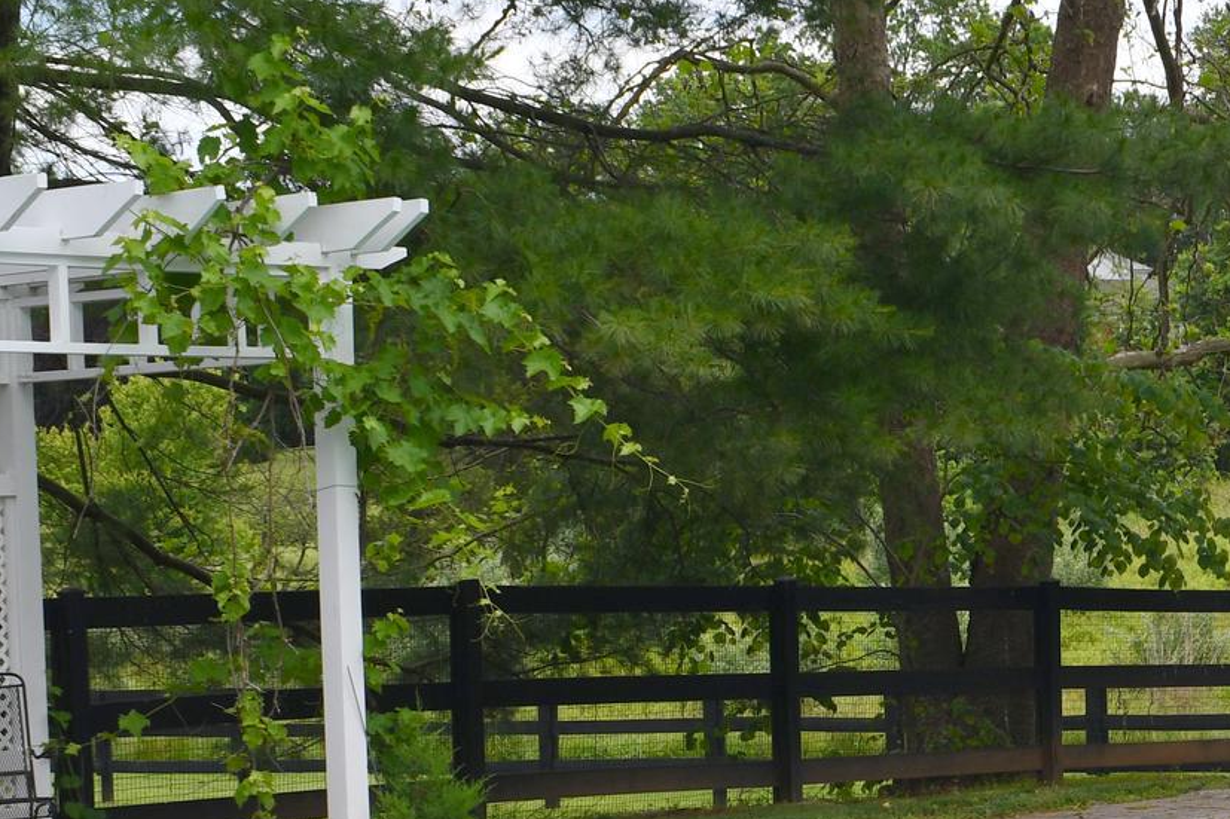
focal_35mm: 104
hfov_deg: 19.1
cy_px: 891
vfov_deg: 12.9
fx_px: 3552
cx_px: 1212
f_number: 9
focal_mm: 28
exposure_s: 1/250
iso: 100
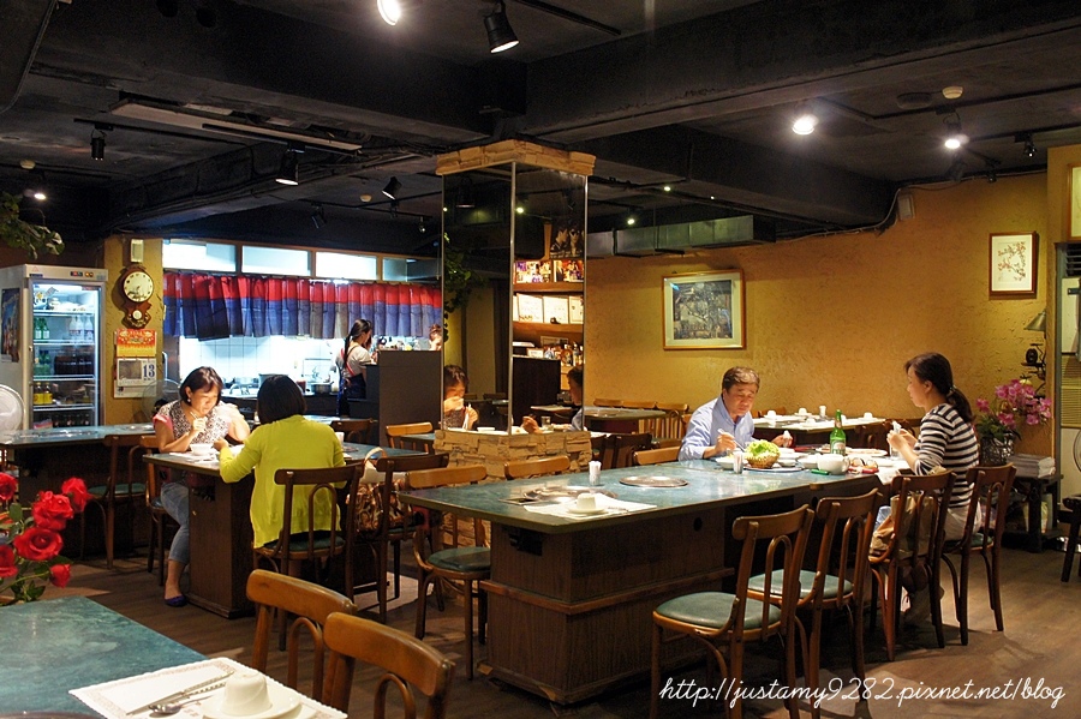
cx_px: 540
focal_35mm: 33
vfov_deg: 39.9
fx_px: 990
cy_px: 360
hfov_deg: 57.2
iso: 1600
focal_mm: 22
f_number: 5
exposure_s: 1/8
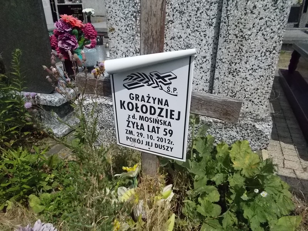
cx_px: 154
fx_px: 231
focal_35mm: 26
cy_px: 116
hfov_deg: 67.3
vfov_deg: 53.1
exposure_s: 1/1600
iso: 400
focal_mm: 4.6
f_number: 8
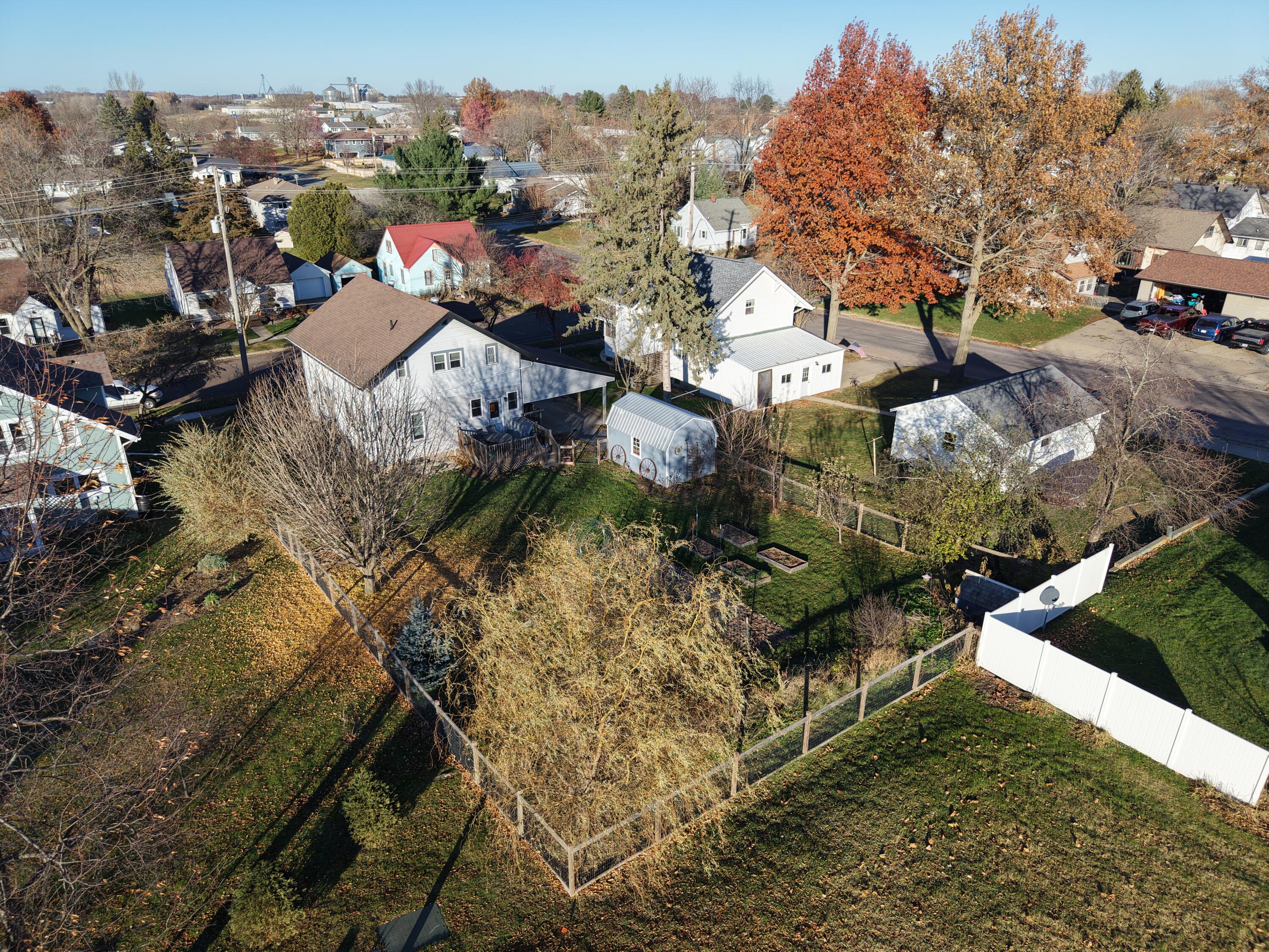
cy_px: 476
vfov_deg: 56.8
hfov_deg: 71.6
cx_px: 634
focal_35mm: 24
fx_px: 880
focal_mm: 8.67
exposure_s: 1/3200
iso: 250
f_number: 1.8
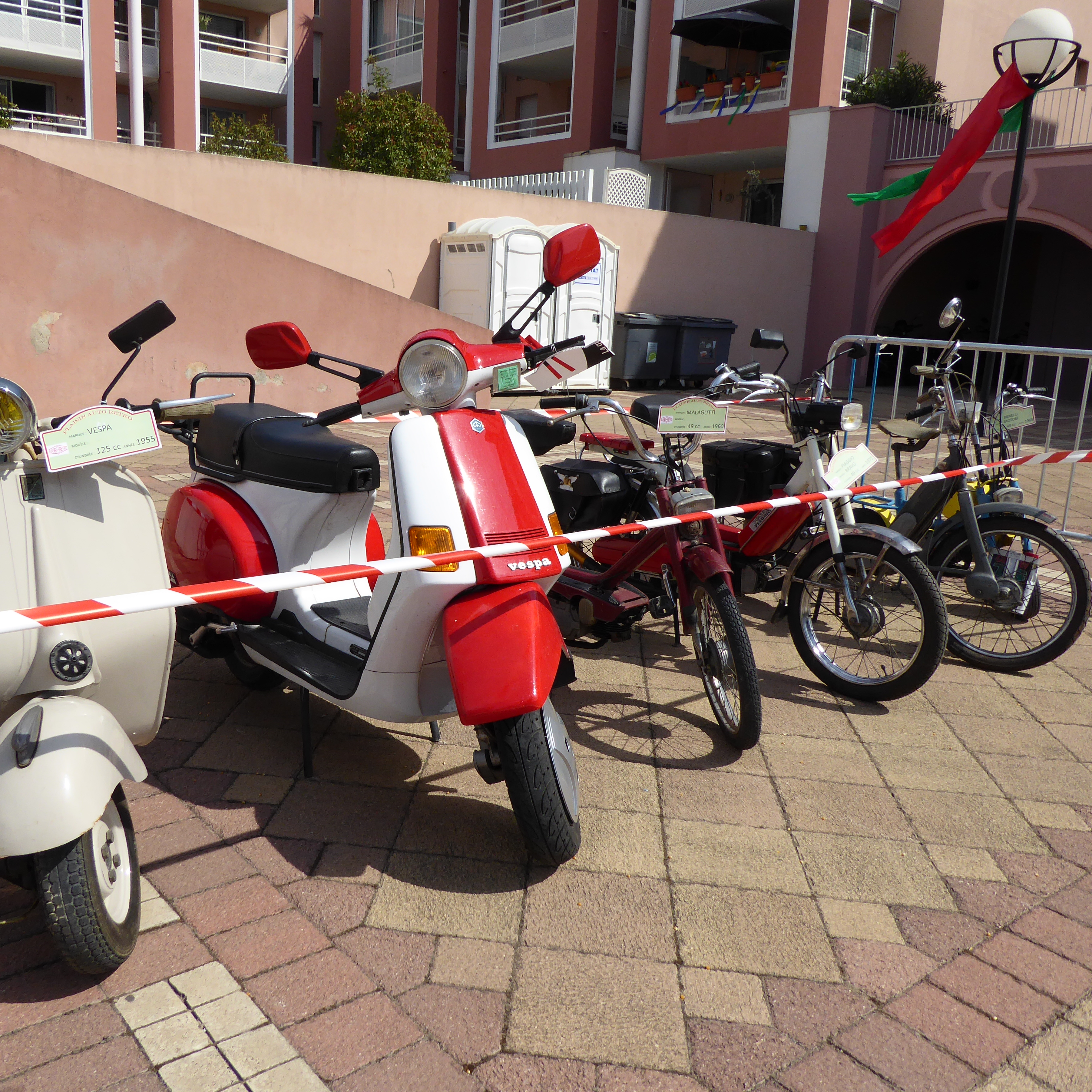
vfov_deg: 54.0
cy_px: 551
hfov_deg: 53.7
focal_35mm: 30
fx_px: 1071
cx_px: 442
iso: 100
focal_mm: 4.3
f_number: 3.3
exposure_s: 1/1300
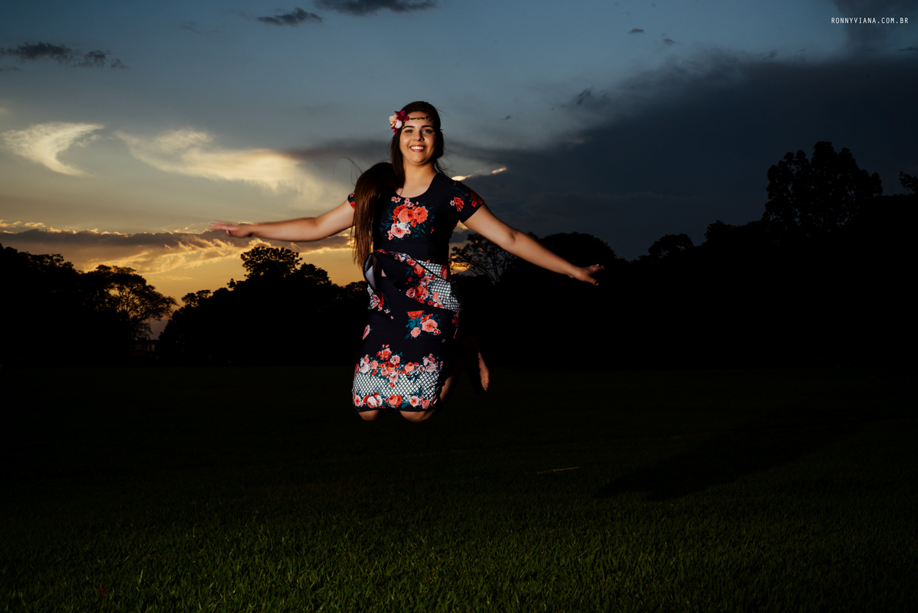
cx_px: 459
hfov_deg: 39.6
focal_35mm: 50
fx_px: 1275
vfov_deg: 27.0
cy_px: 306
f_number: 13
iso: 320
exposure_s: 1/200
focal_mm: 50
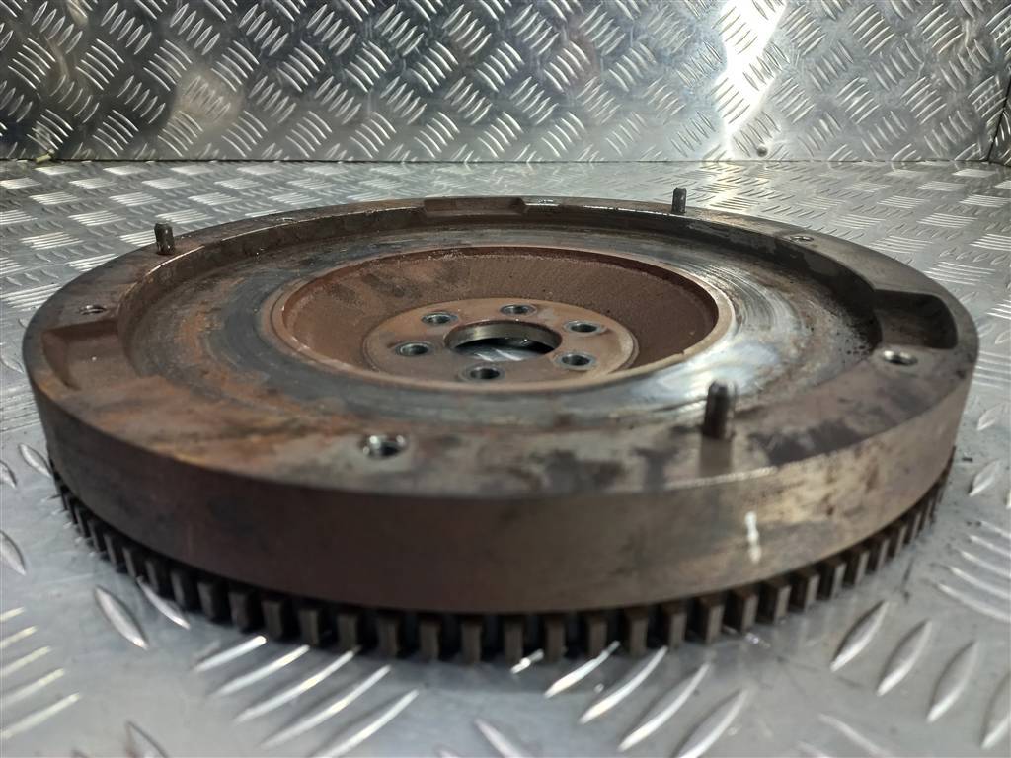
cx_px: 506
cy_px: 379
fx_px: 730
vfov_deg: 54.9
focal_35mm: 25
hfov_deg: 69.4
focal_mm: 4.6
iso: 64
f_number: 1.8
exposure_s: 1/50
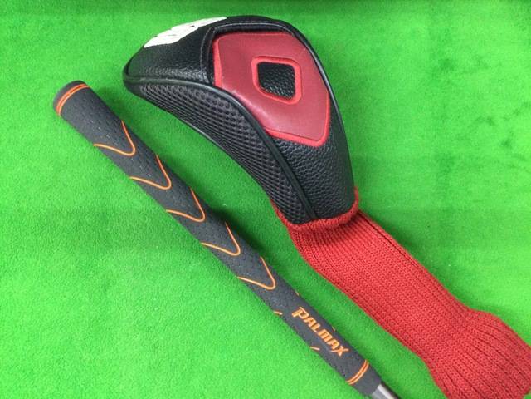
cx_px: 266
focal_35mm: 31
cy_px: 200
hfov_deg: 58.4
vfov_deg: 45.4
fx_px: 476
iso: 200
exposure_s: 1/24
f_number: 2.4
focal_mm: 3.3
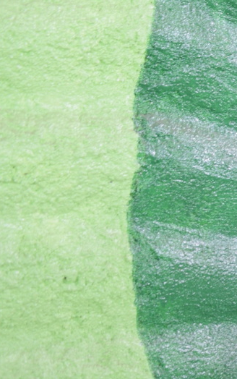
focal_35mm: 105
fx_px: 1084
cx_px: 562
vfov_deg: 19.8
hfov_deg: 10.7
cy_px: 233
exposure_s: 1/80
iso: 400
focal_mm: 18
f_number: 4
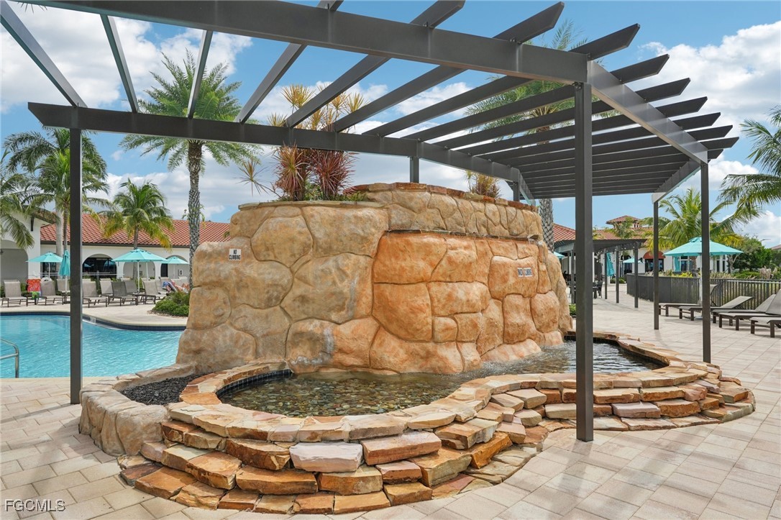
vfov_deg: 57.2
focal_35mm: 22
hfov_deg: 78.6
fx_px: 477
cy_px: 260
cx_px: 390
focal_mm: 22
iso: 400
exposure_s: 1/1250
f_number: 8
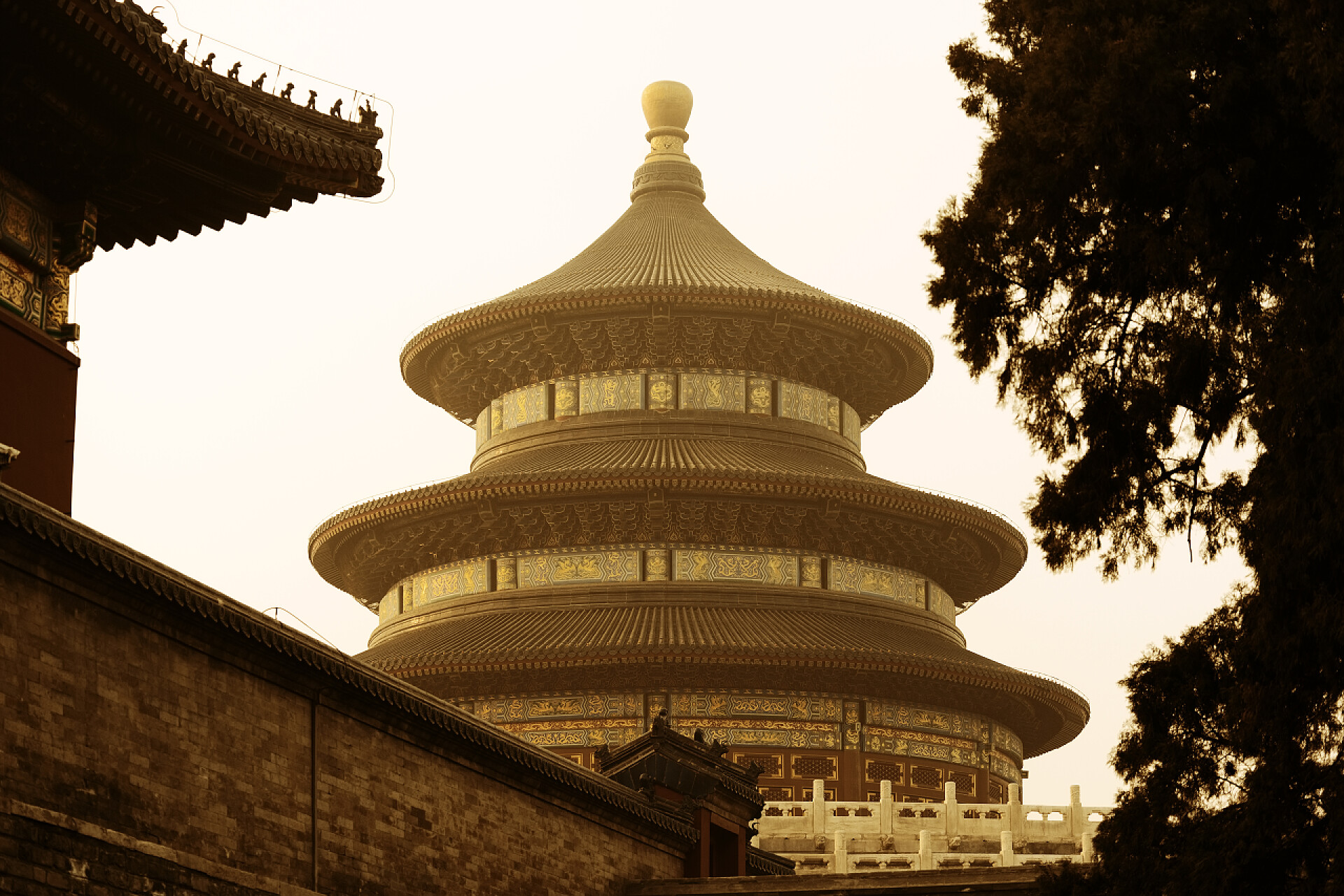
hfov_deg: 25.4
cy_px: 448
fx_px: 2987
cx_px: 672
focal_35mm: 80
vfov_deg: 17.1
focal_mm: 80
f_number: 6.3
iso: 200
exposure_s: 1/200
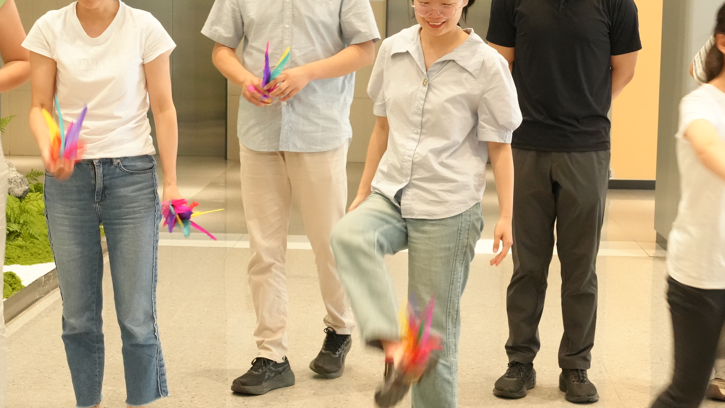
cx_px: 408
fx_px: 1653
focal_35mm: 86
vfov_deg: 14.1
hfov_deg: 24.7
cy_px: 218
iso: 6400
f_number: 8
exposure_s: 1/50
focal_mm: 49
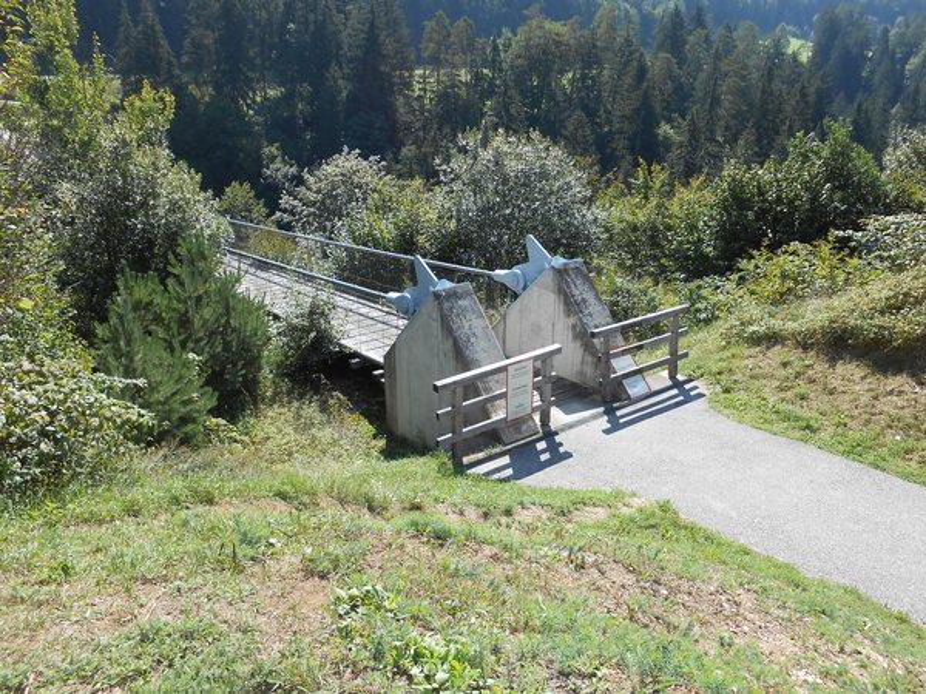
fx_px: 696
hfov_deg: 67.3
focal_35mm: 26
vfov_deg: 53.1
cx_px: 463
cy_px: 347
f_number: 3.5
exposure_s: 1/320
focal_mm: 4.6
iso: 80
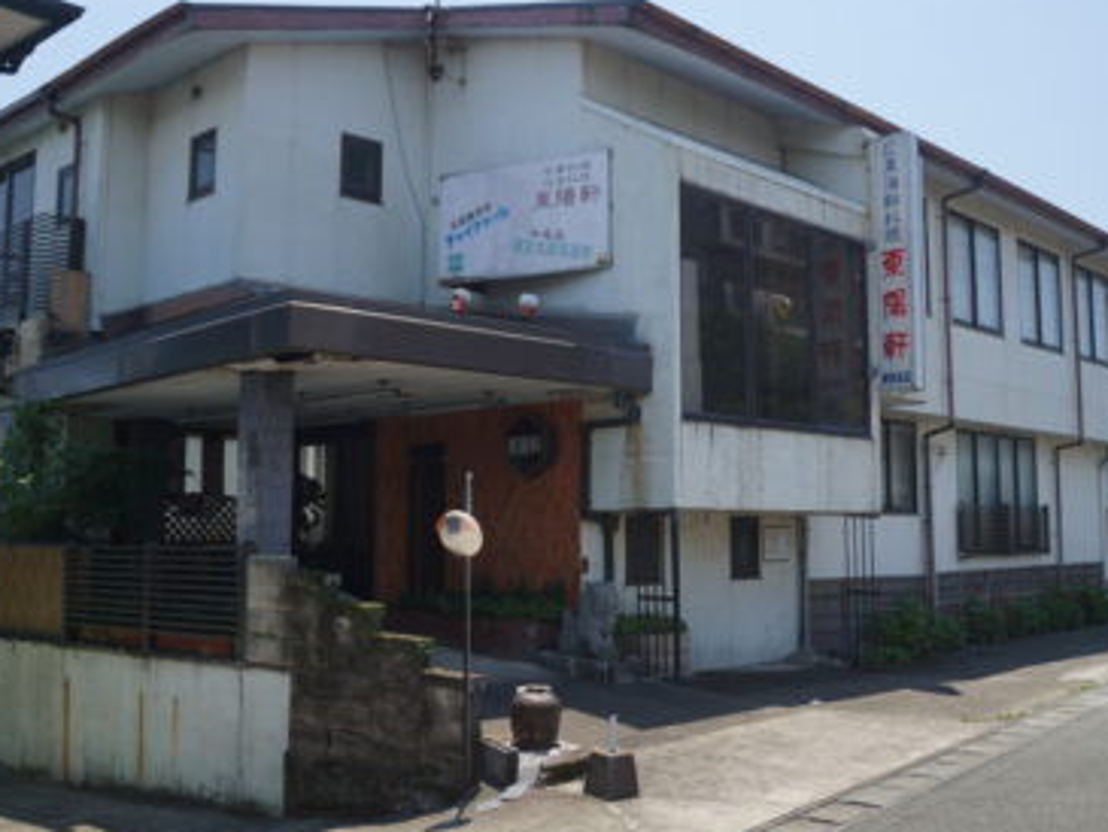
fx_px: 1281
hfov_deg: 46.7
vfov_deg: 36.0
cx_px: 613
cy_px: 421
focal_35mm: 40
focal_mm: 22
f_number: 4
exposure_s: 1/1000
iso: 100
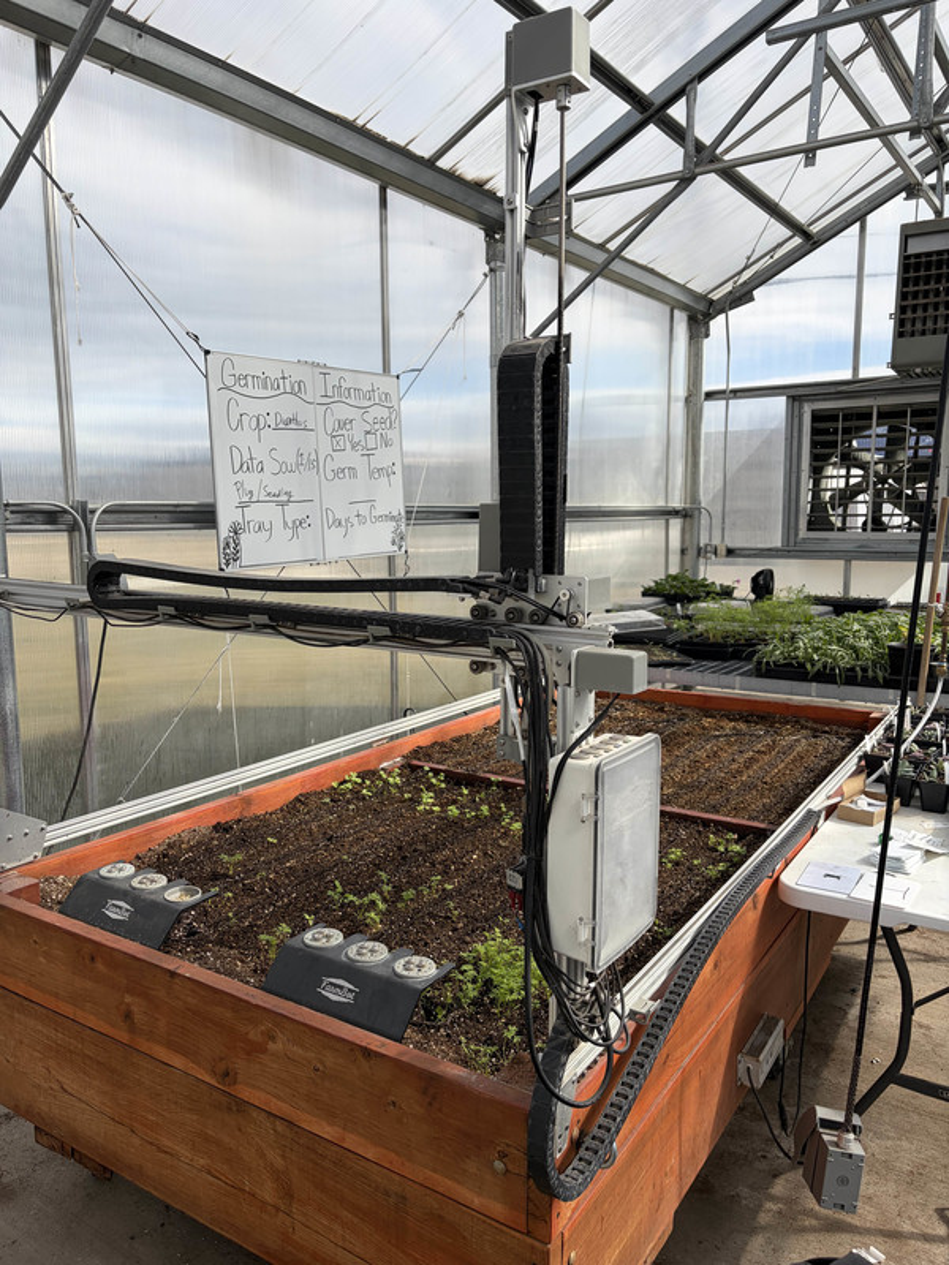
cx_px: 474
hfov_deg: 53.1
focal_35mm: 26
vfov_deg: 67.3
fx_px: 950
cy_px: 632
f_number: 1.6
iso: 50
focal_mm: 5.96
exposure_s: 1/4065
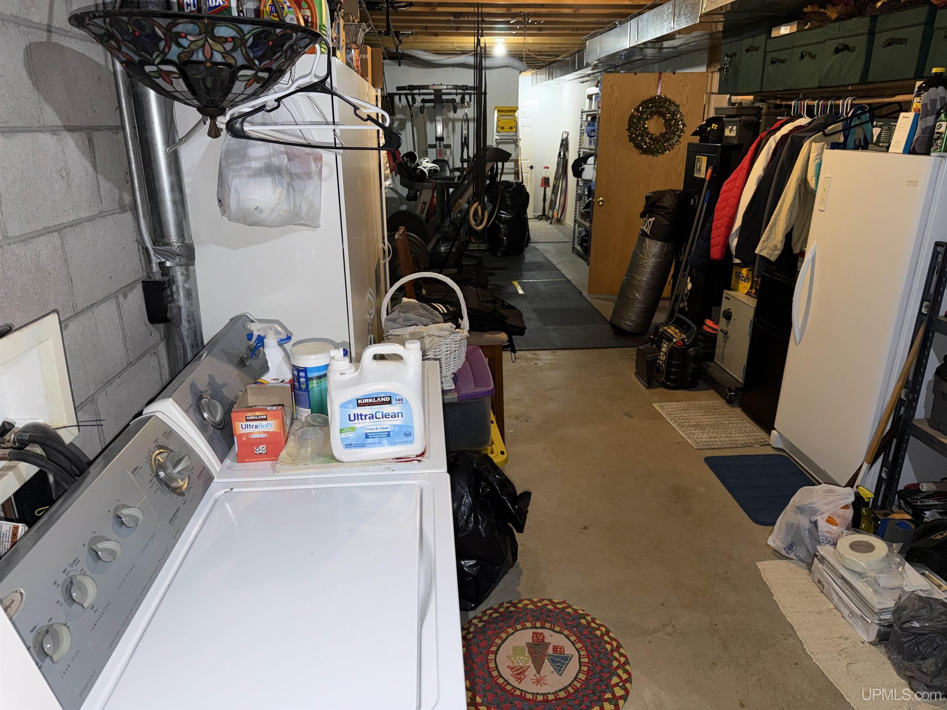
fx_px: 657
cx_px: 474
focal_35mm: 24
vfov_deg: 56.8
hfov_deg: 71.6
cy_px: 355
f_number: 1.78
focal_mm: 6.76
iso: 64
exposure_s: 1/15
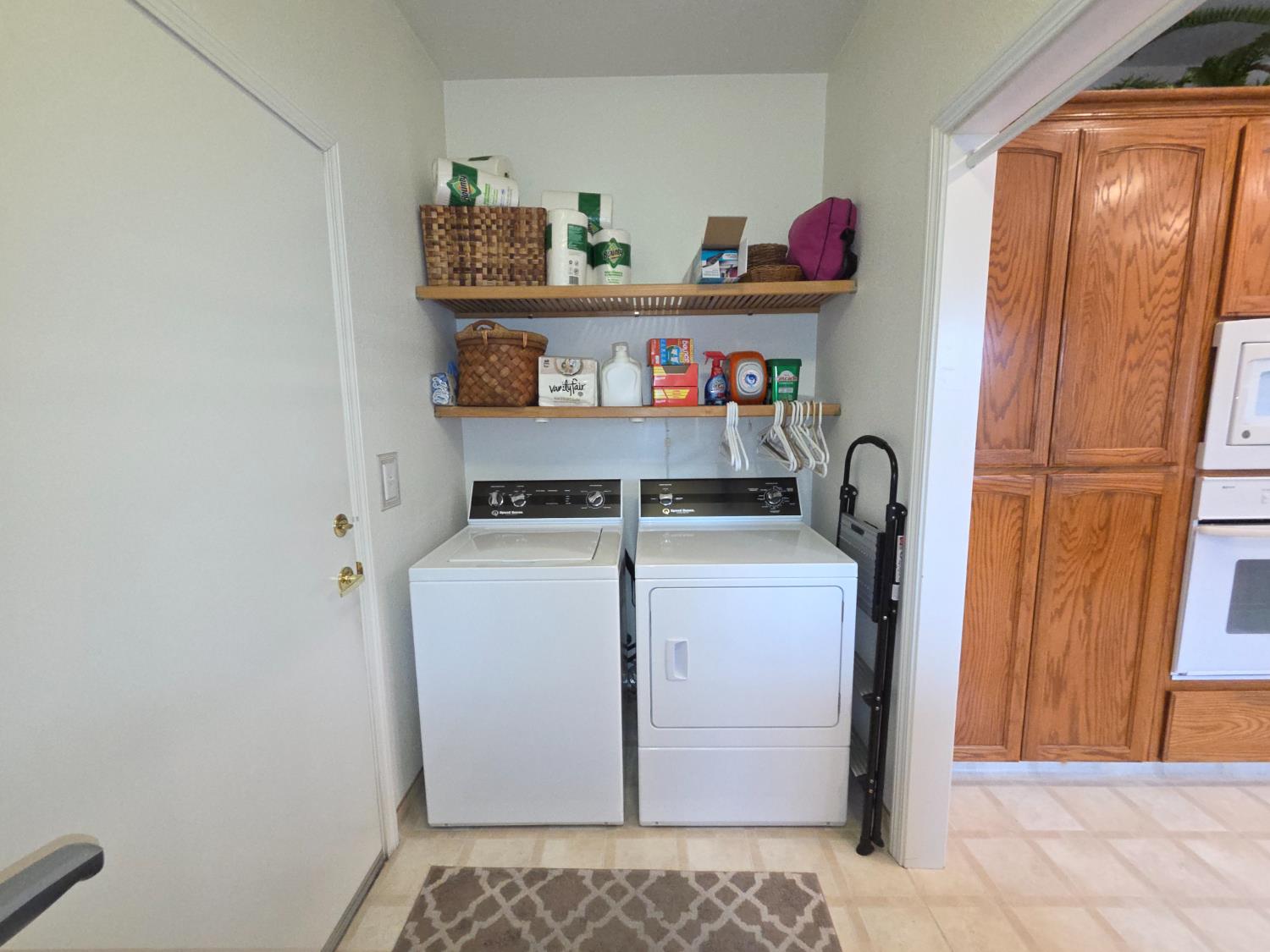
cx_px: 635
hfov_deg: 106.2
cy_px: 476
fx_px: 477
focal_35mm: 13
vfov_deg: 89.9
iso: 320
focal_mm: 2.2
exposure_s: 1/60
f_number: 2.2
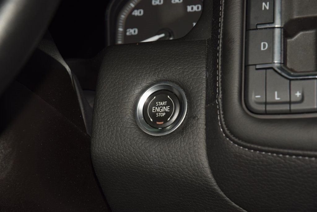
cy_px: 106
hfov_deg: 19.5
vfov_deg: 13.0
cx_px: 158
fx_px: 925
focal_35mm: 105
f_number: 8
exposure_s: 1/125
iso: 100
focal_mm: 70
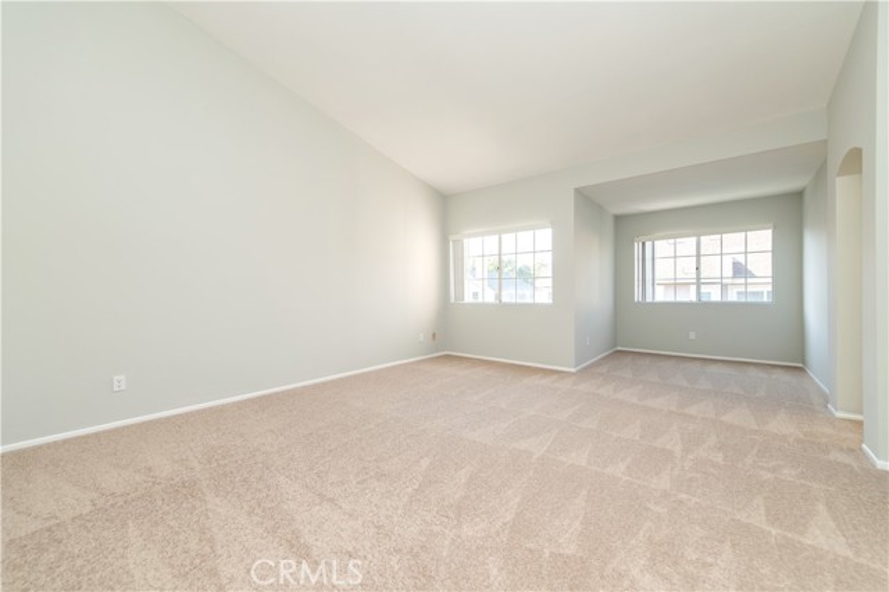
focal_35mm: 14
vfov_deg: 81.1
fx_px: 346
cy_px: 296
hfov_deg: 104.3
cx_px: 444
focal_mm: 14
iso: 200
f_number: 4.5
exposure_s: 1/80
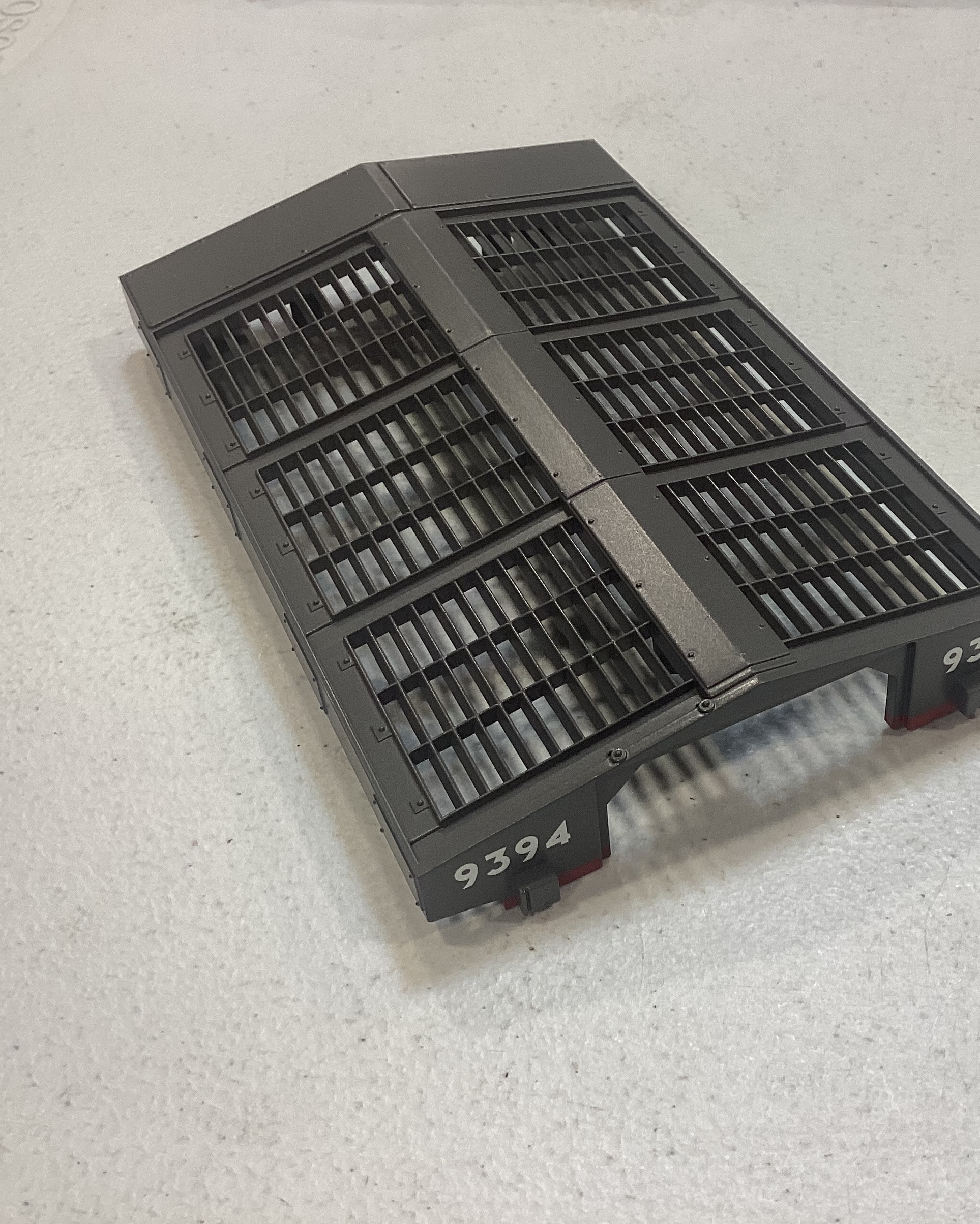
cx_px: 632
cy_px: 611
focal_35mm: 41
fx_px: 1487
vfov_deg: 44.8
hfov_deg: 36.2
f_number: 2.4
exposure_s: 1/60
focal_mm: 3.3
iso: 50
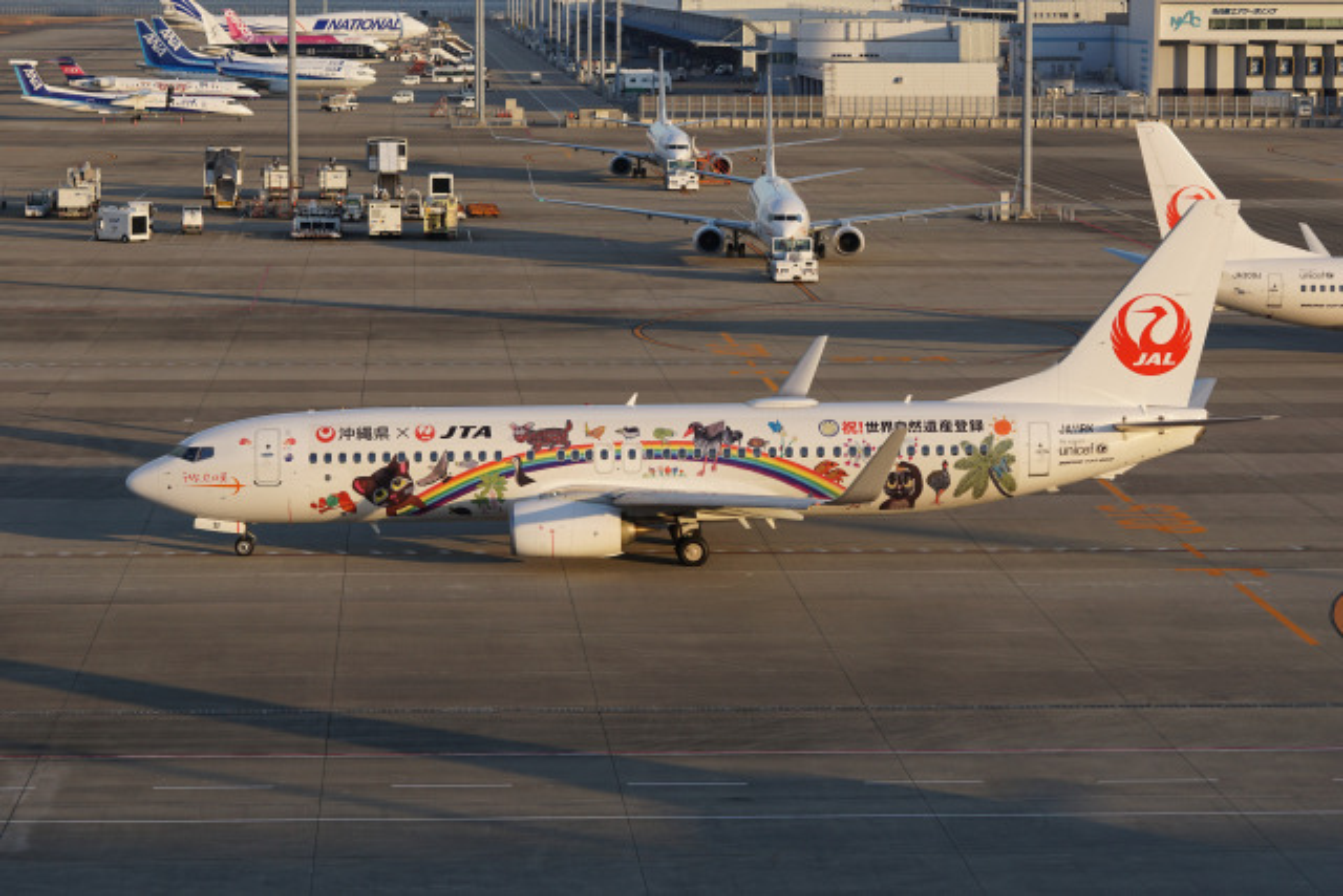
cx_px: 672
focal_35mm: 128
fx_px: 4757
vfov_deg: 10.8
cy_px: 448
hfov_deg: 16.1
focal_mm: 85
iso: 100
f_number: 5.6
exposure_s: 1/320
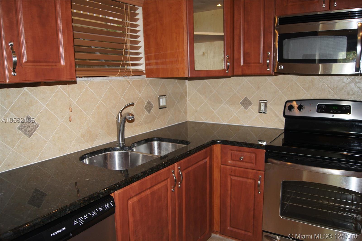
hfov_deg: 67.4
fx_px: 271
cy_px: 120
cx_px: 181
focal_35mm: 27
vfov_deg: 47.9
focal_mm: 18
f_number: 3.5
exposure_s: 1/60
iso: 320
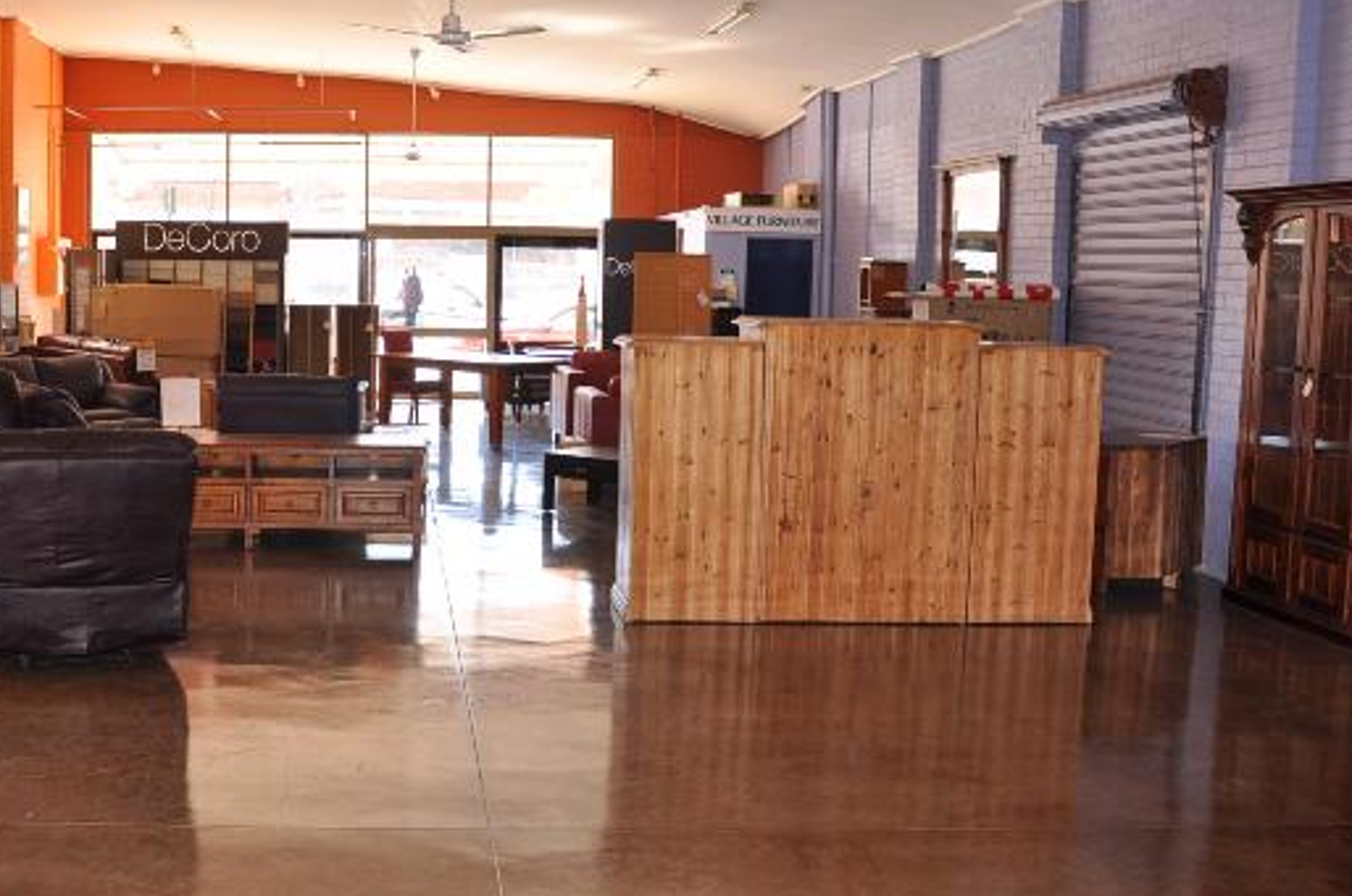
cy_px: 424
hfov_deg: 45.4
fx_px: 1575
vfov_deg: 31.8
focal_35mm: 42
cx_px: 402
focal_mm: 18
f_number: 3.5
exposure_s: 1/40
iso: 200
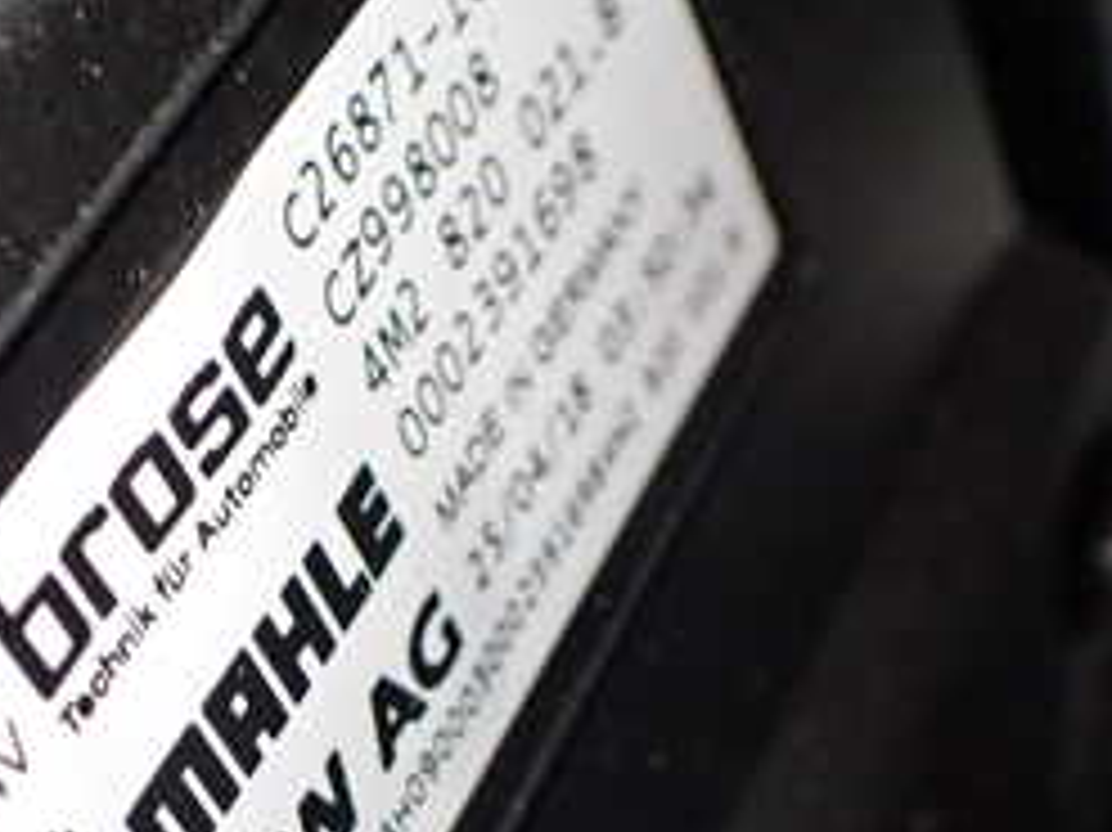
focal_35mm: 73
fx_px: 2344
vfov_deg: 19.6
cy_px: 814
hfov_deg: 26.3
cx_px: 270
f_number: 2.3
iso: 800
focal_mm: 5.4
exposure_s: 1/125
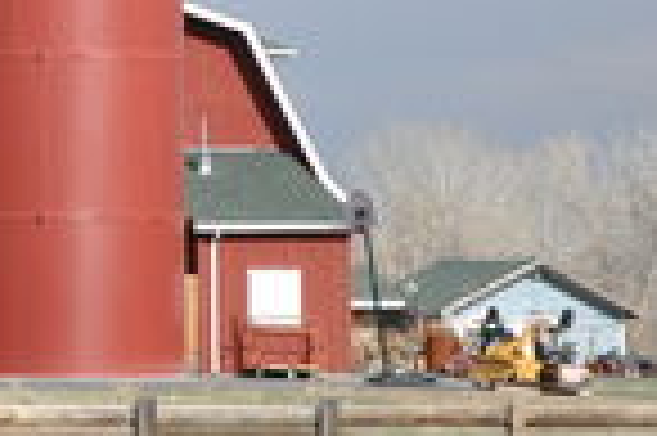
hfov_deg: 4.2
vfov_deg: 2.8
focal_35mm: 487
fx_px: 8869
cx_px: -178
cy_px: -58
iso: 1600
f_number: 7.1
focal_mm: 105
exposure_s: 1/4000
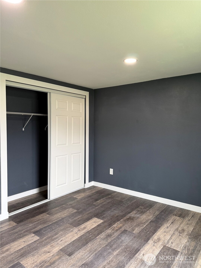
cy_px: 134
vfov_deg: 71.6
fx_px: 186
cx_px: 100
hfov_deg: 56.8
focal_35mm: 24
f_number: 1.78
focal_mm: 6.76
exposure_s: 1/60
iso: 160
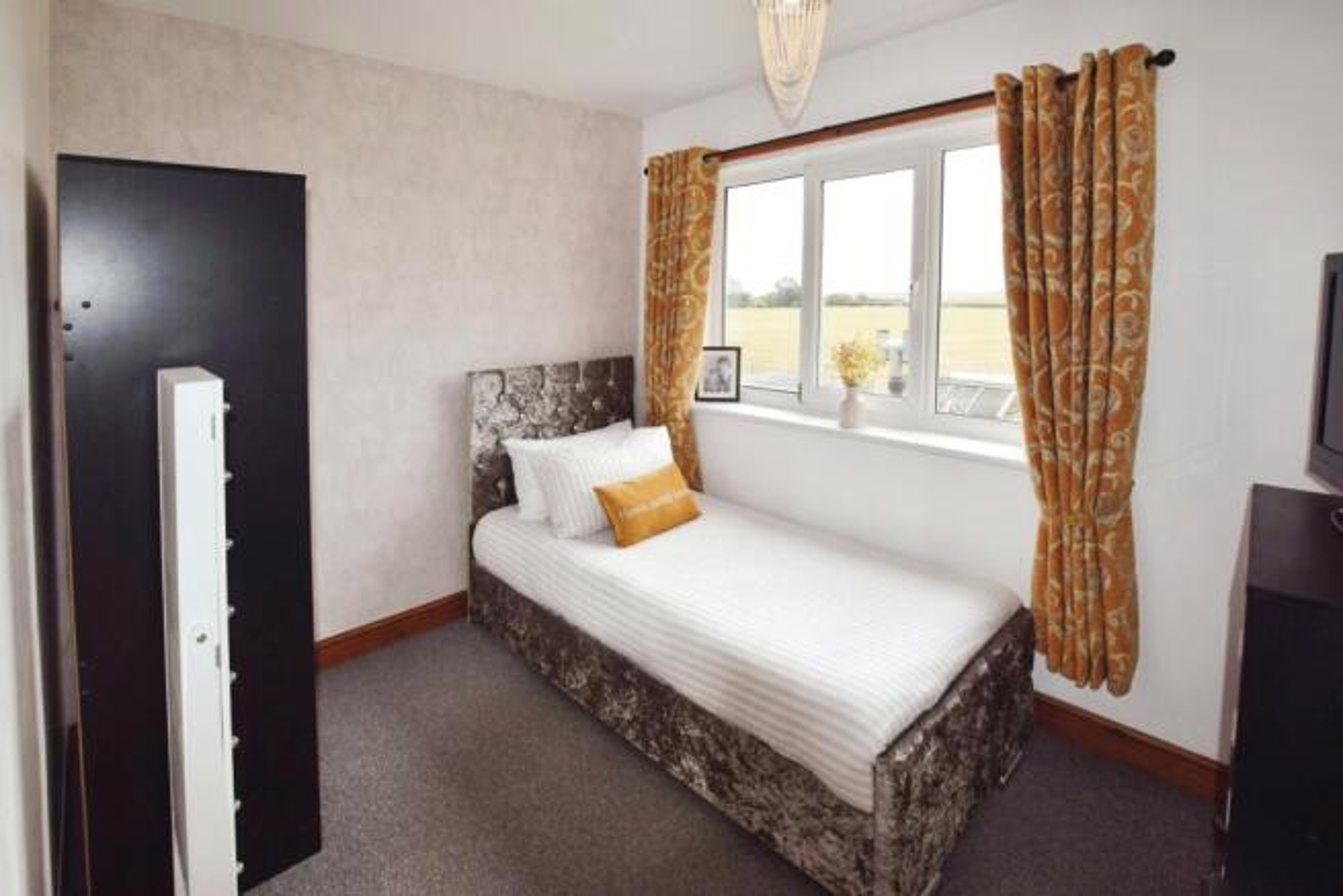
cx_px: 672
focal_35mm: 15
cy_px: 448
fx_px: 560
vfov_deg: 77.4
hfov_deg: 100.4
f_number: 5.6
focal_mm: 10
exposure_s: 1/125
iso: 250
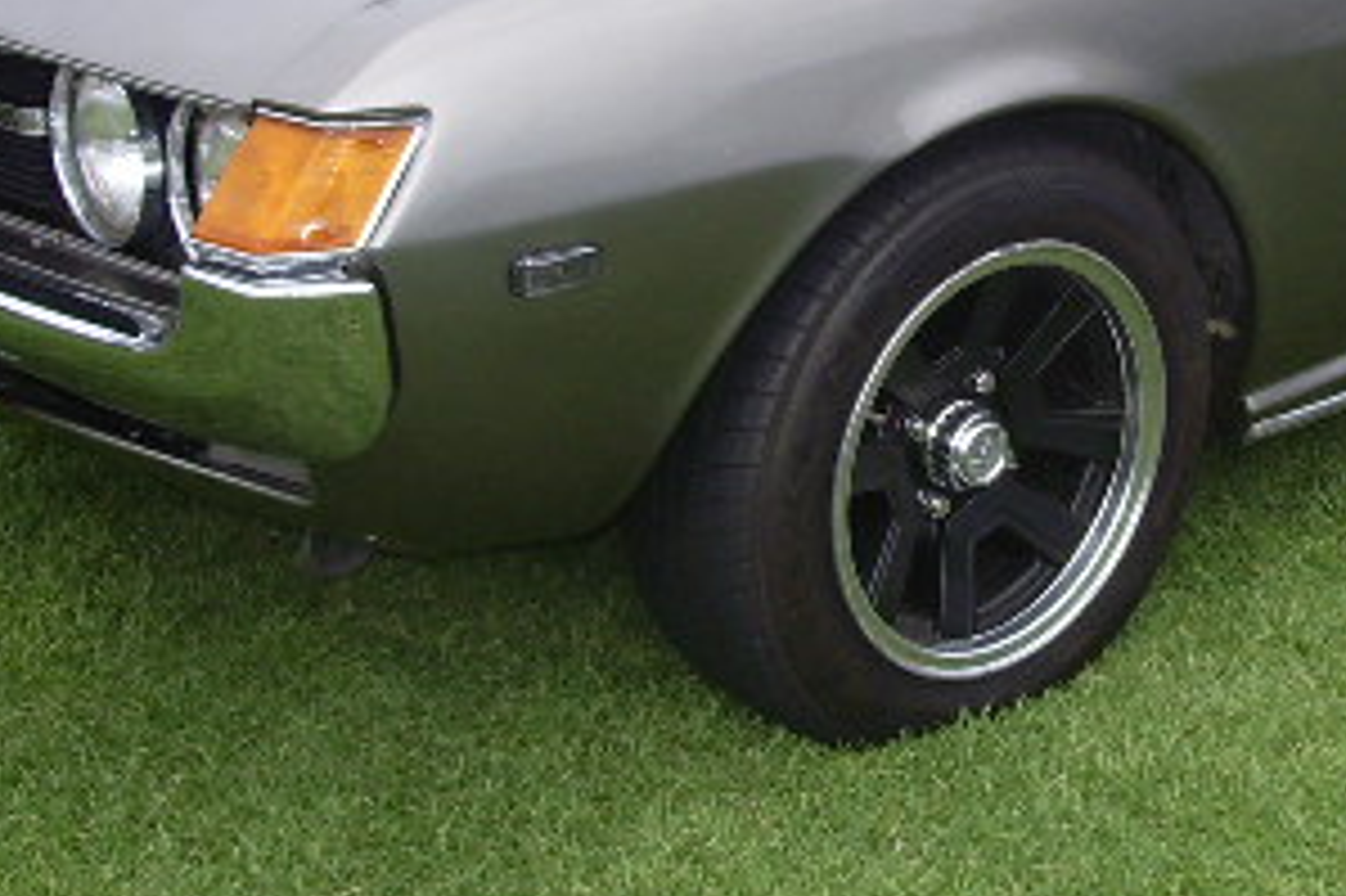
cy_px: 95
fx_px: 2915
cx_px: 977
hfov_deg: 25.7
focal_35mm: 78
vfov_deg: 17.2
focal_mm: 5.8
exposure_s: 1/400
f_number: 4.3
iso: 80
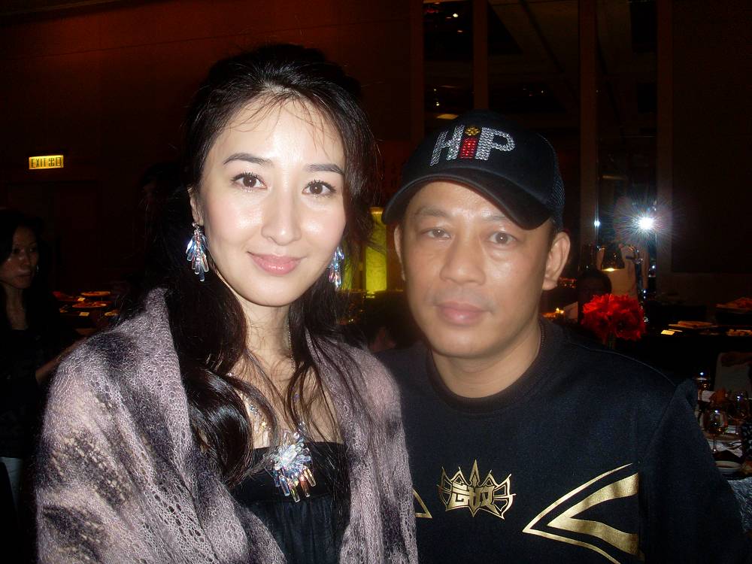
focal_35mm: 38
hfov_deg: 49.0
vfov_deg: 37.7
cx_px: 376
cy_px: 282
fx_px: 826
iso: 100
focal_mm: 6.3
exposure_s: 1/45
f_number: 3
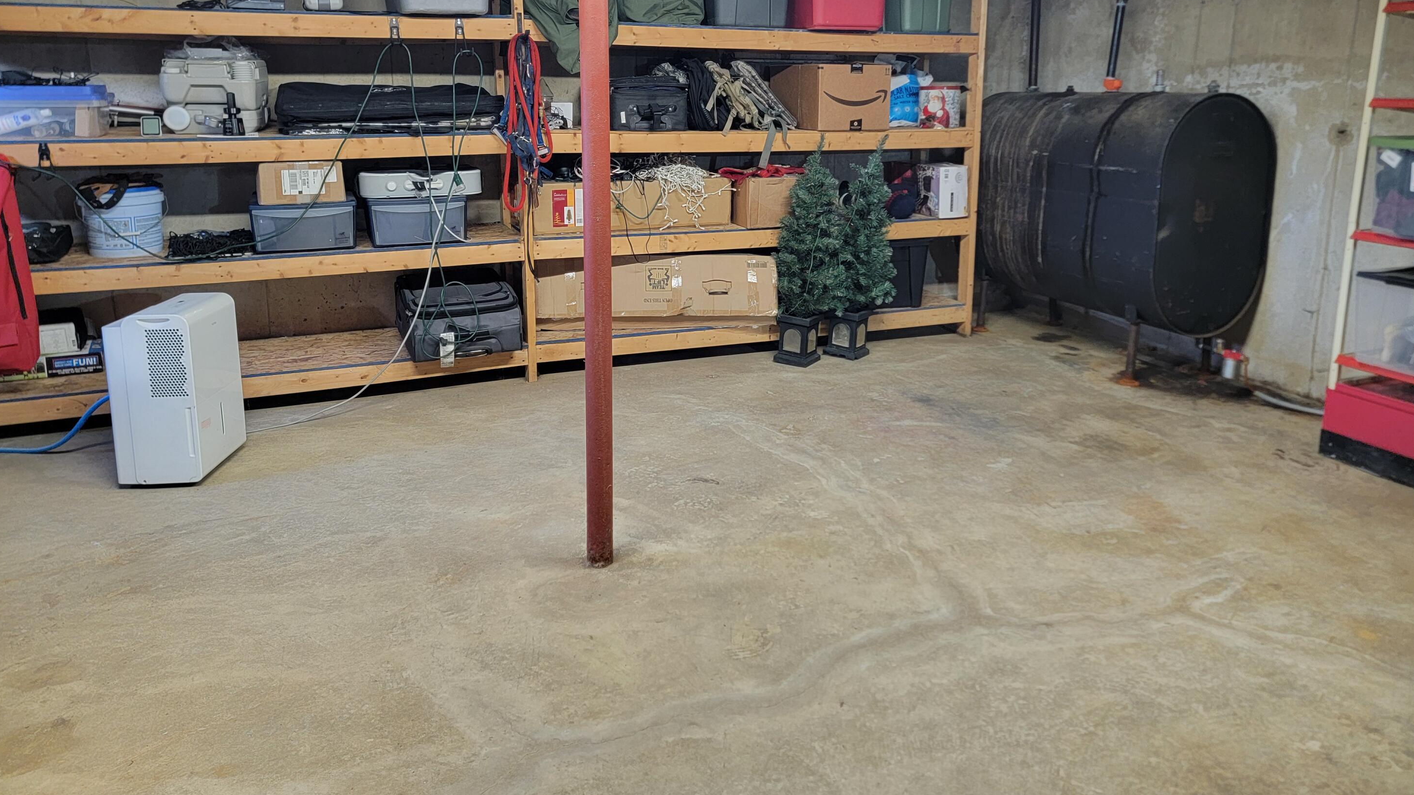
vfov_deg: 42.2
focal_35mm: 27
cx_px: 717
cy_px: 252
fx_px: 1012
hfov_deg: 69.9
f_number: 1.8
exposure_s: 1/40
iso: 250
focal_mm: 6.7
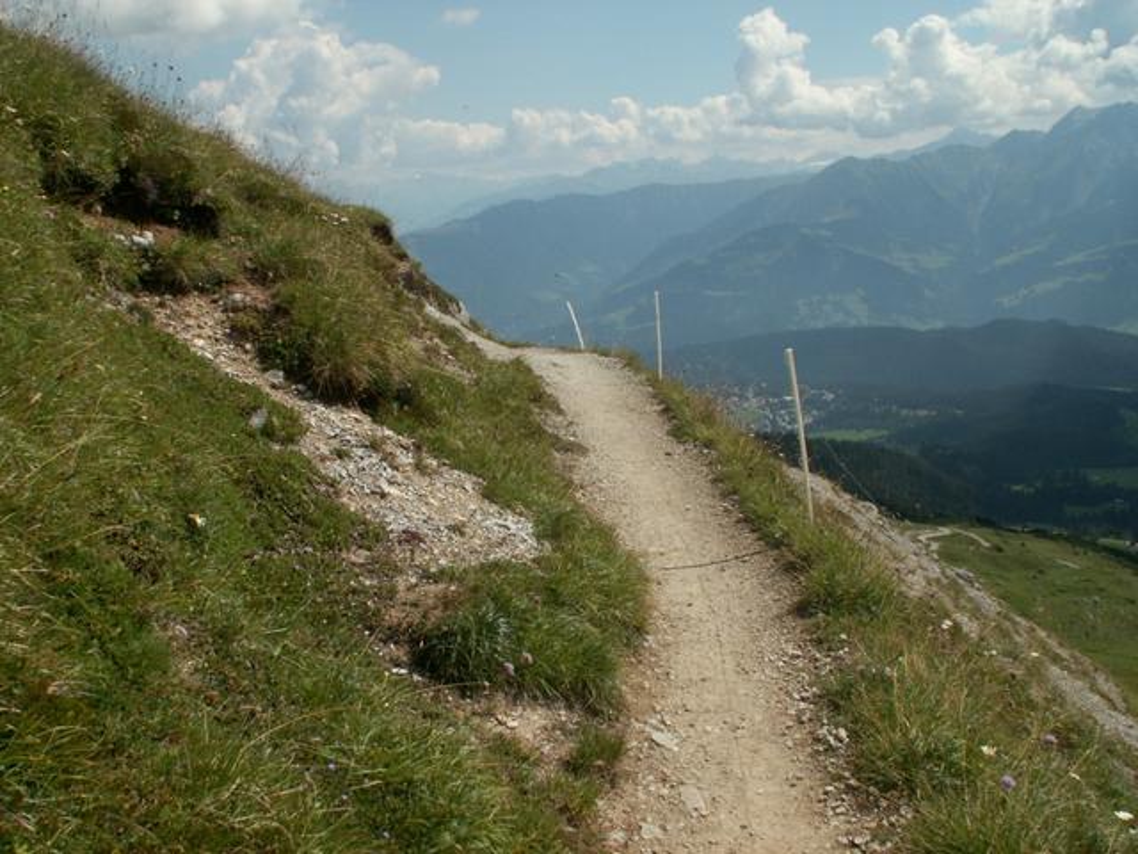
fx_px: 1151
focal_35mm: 35
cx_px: 569
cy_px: 427
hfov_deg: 52.6
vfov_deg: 40.7
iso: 50
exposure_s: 1/250
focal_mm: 5.86
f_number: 7.1
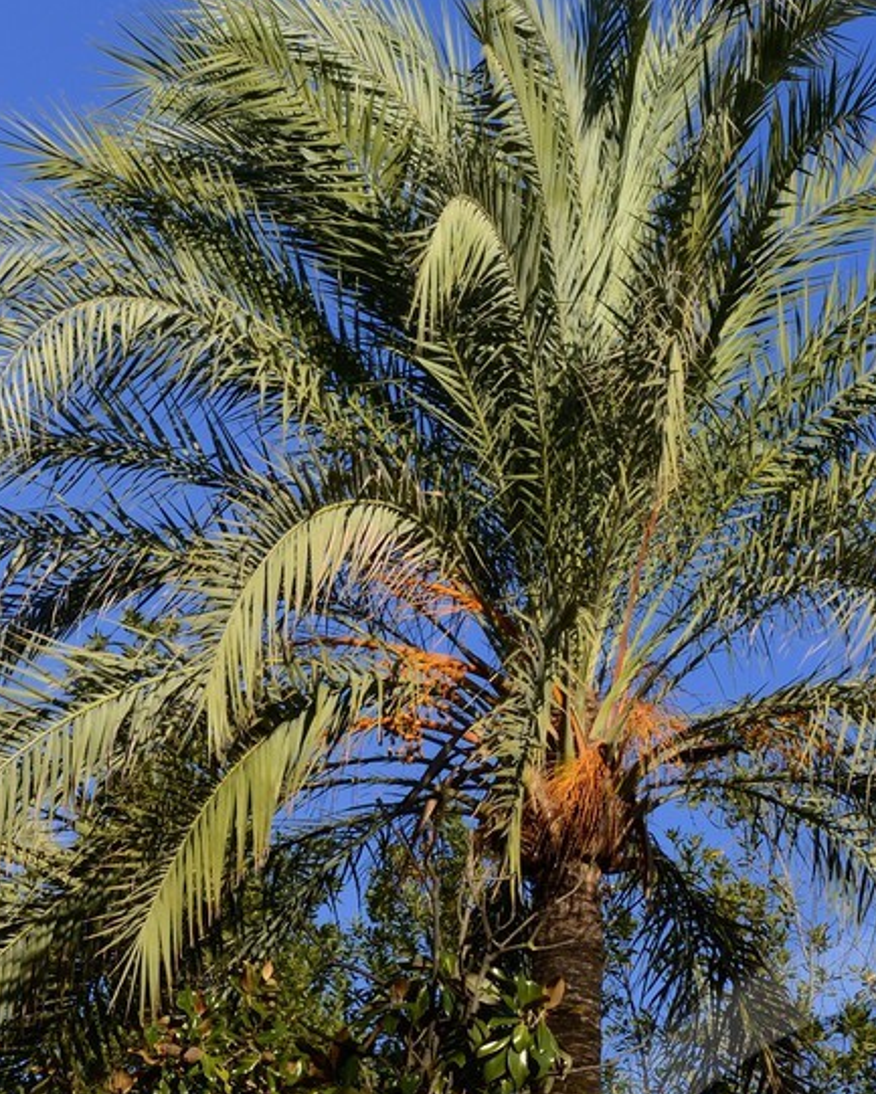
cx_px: 1045
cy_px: 1535
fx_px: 5216
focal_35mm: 161
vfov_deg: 11.6
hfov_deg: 9.5
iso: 400
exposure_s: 1/200
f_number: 18
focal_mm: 58
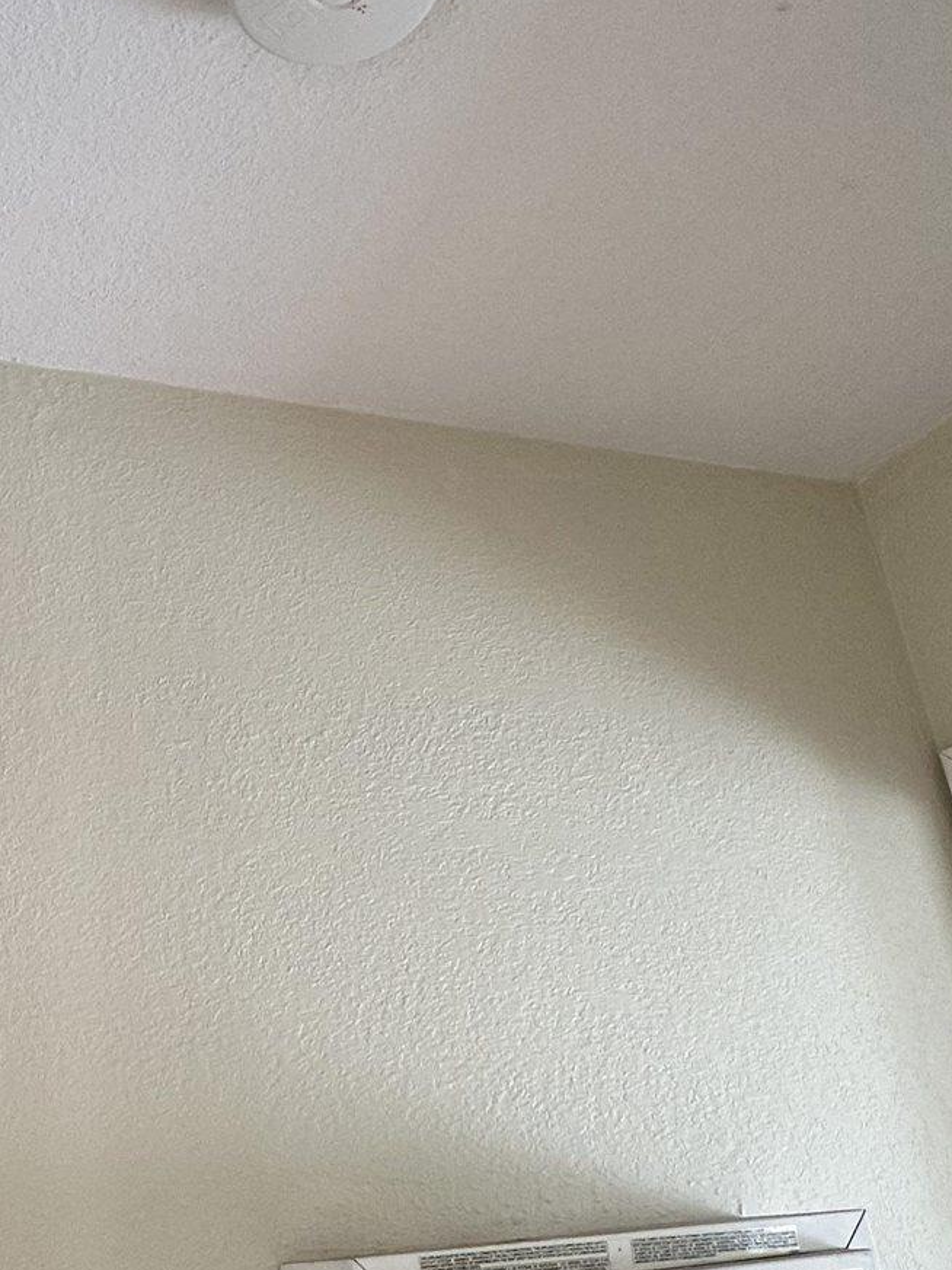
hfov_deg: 37.8
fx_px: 1357
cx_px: 245
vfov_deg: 50.1
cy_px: 686
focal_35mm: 37
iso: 125
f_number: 2.2
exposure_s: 1/120
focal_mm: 2.22
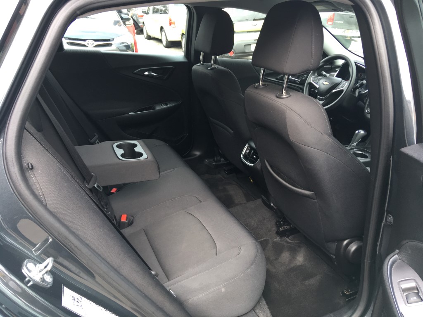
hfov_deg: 61.7
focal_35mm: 29
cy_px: 158
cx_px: 212
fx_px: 354
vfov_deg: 48.2
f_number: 2.2
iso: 40
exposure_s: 1/120
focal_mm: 4.15
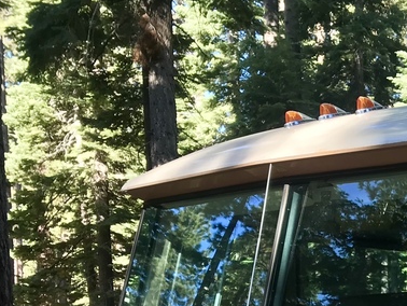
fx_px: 871
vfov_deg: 19.1
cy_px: 339
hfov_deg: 23.7
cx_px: 505
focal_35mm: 74
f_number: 1.8
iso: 25
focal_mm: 3.99
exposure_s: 1/120
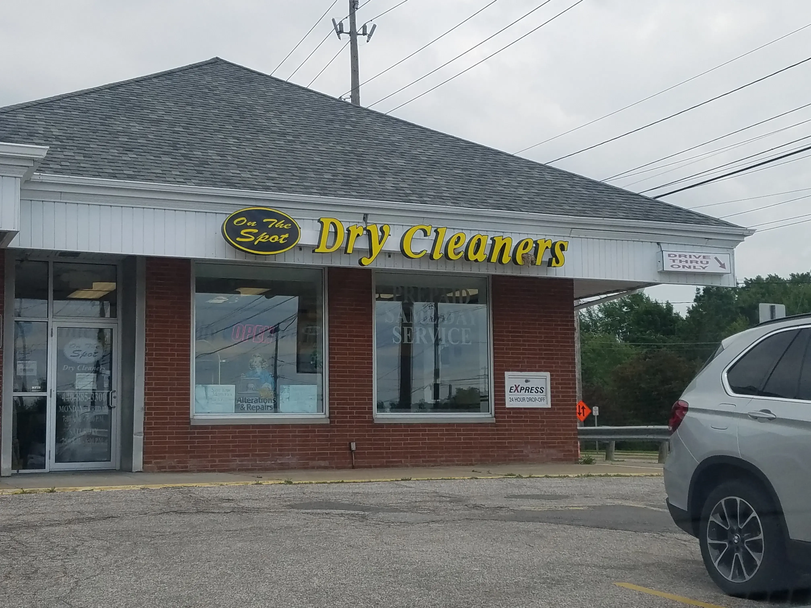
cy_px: 304
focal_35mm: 26
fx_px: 609
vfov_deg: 53.1
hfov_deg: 67.3
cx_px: 406
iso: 50
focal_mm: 4.2
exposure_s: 1/2360
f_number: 1.7
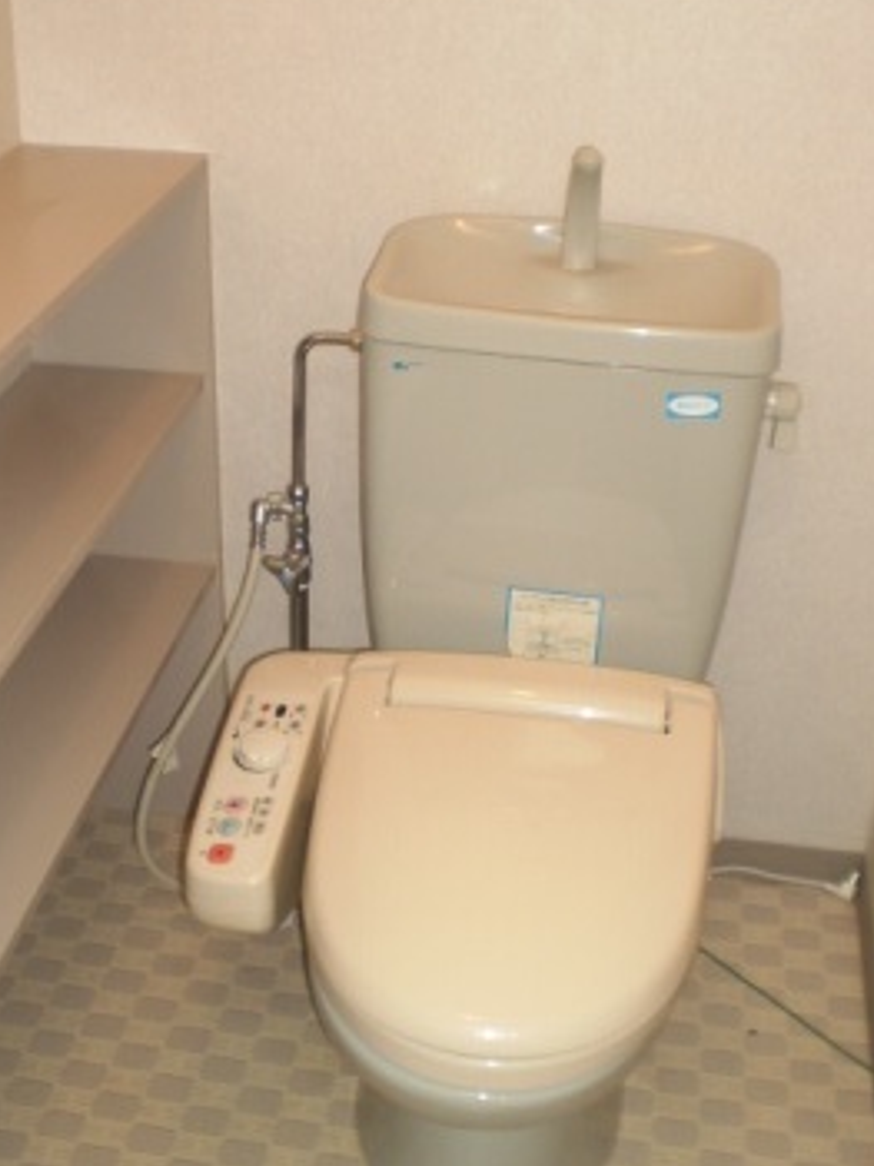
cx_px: 385
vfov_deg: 41.2
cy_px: 641
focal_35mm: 46
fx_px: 1550
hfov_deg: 31.5
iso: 125
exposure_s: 1/30
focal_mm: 6.3
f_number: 3.1
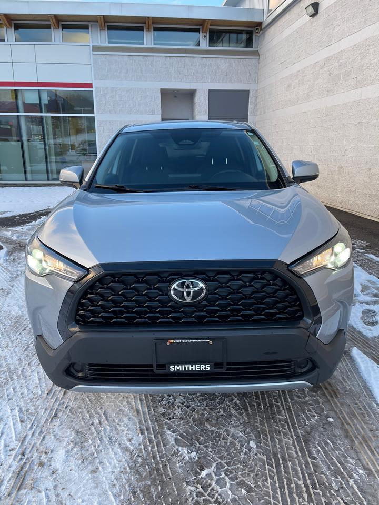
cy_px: 252
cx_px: 190
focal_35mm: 25
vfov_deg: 69.4
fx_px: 365
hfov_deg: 54.9
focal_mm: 5.1
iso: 32
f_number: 1.6
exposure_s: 1/121
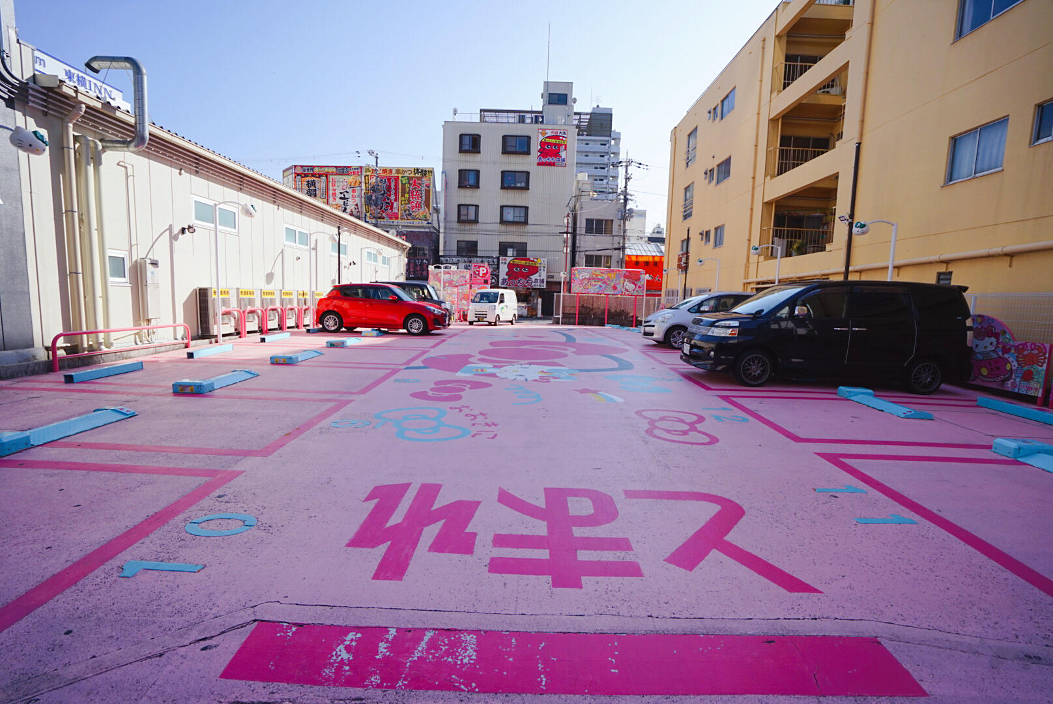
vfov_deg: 73.8
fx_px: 468
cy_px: 352
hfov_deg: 96.7
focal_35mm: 16
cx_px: 526
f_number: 4
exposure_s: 1/800
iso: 100
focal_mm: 16
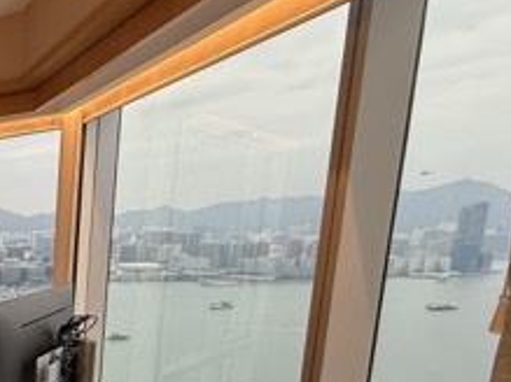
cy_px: 338
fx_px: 605
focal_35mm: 41
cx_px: -229
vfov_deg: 33.4
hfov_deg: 30.0
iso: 160
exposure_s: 1/50
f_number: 2.2
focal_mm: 2.22
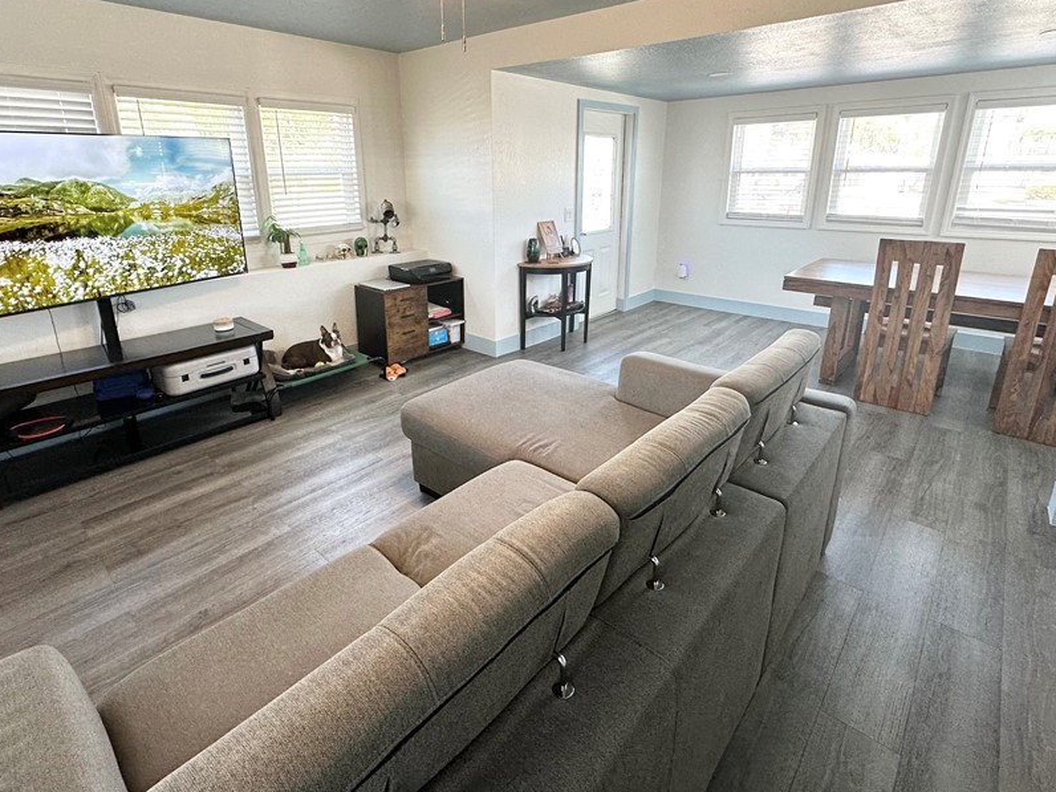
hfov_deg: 87.7
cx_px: 504
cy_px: 325
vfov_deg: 71.0
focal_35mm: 18
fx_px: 549
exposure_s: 1/120
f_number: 2.2
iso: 160
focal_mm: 2.22
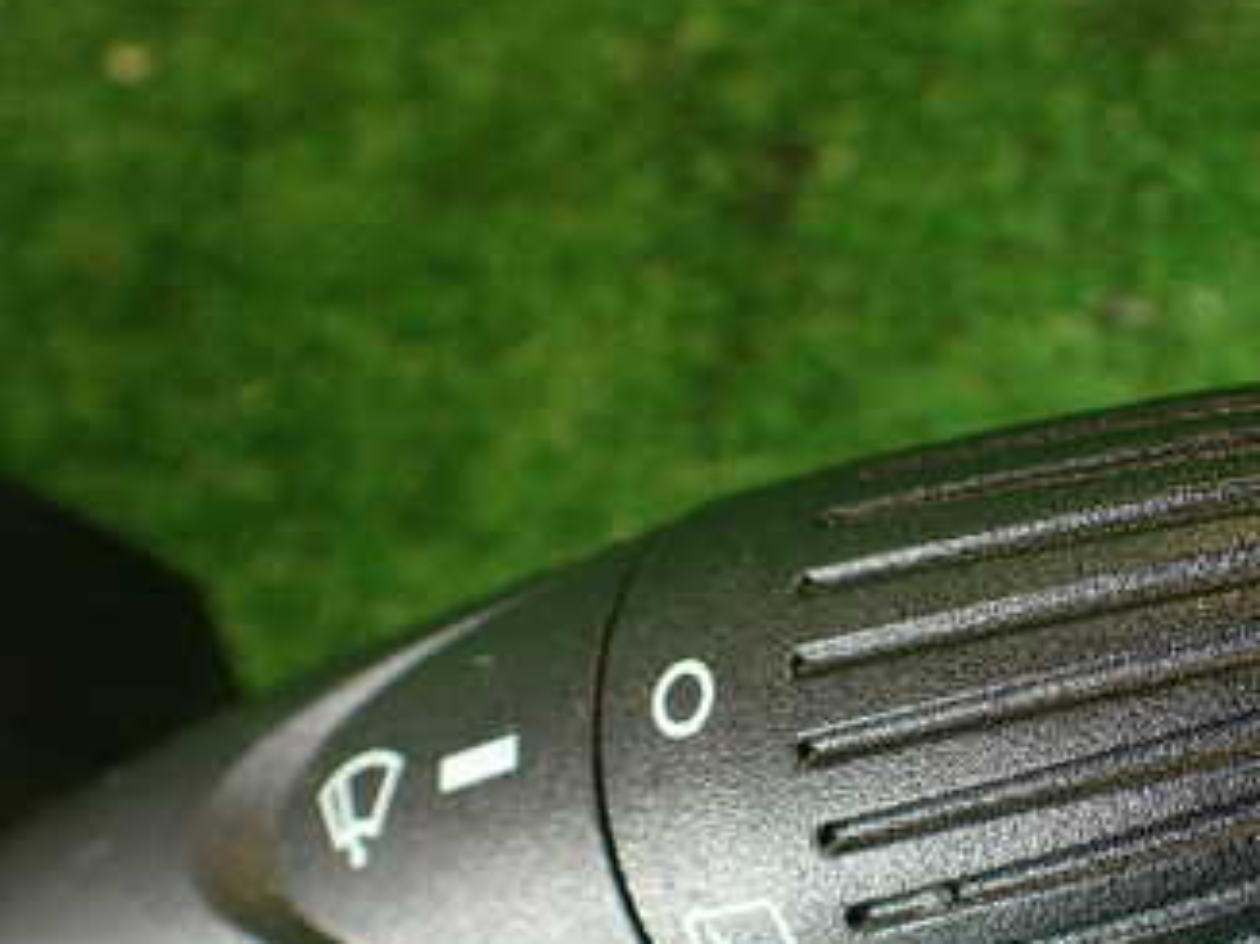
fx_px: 2001
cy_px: 751
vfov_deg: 26.1
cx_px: 967
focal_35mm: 55
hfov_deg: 34.1
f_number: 2.3
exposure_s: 1/30
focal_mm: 5.4
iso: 200
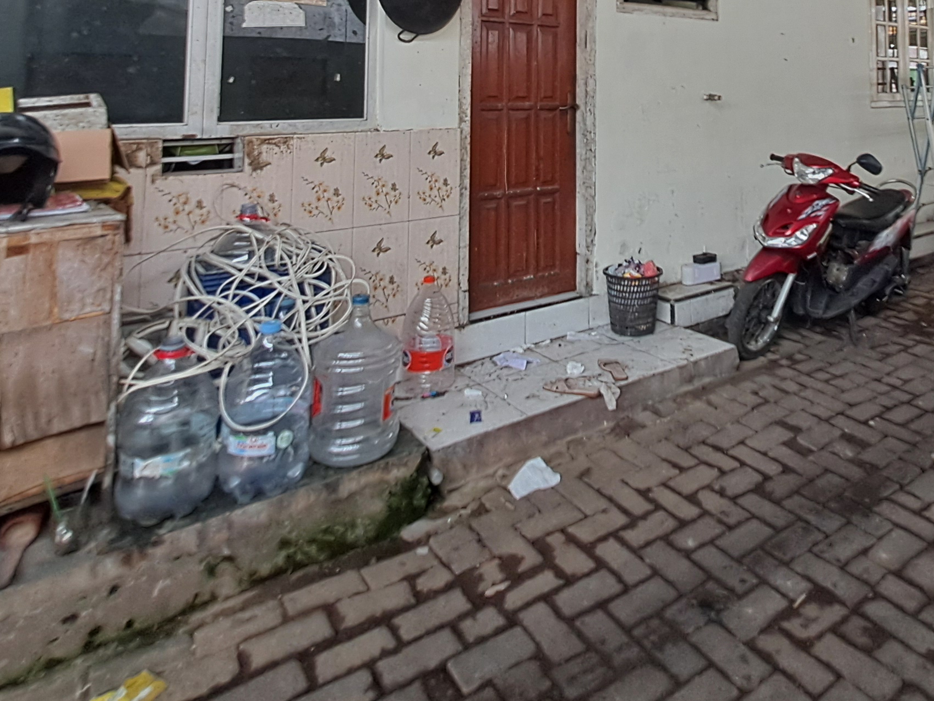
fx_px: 675
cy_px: 38
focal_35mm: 25
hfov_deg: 68.0
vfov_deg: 47.7
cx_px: 598
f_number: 2.2
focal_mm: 1.42
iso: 80
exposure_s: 1/50
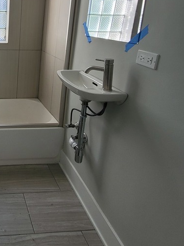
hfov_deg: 41.4
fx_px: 198
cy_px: 54
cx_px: -11
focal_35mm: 28
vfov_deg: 59.2
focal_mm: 1.74
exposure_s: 1/59
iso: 64
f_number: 2.2
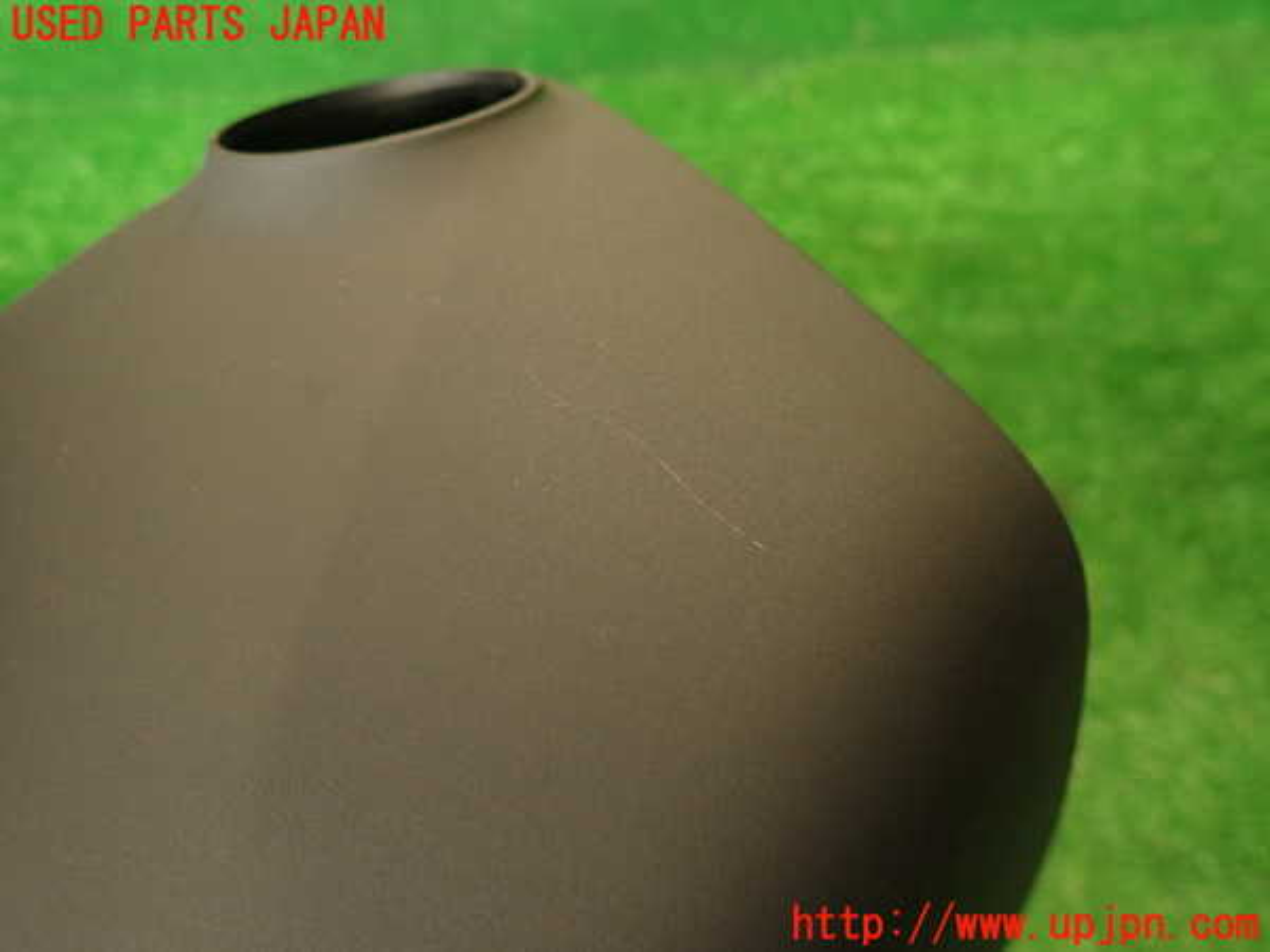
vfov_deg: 54.9
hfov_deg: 69.4
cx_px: 635
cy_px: 476
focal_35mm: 25
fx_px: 917
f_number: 2
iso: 250
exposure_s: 1/30
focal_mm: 4.5
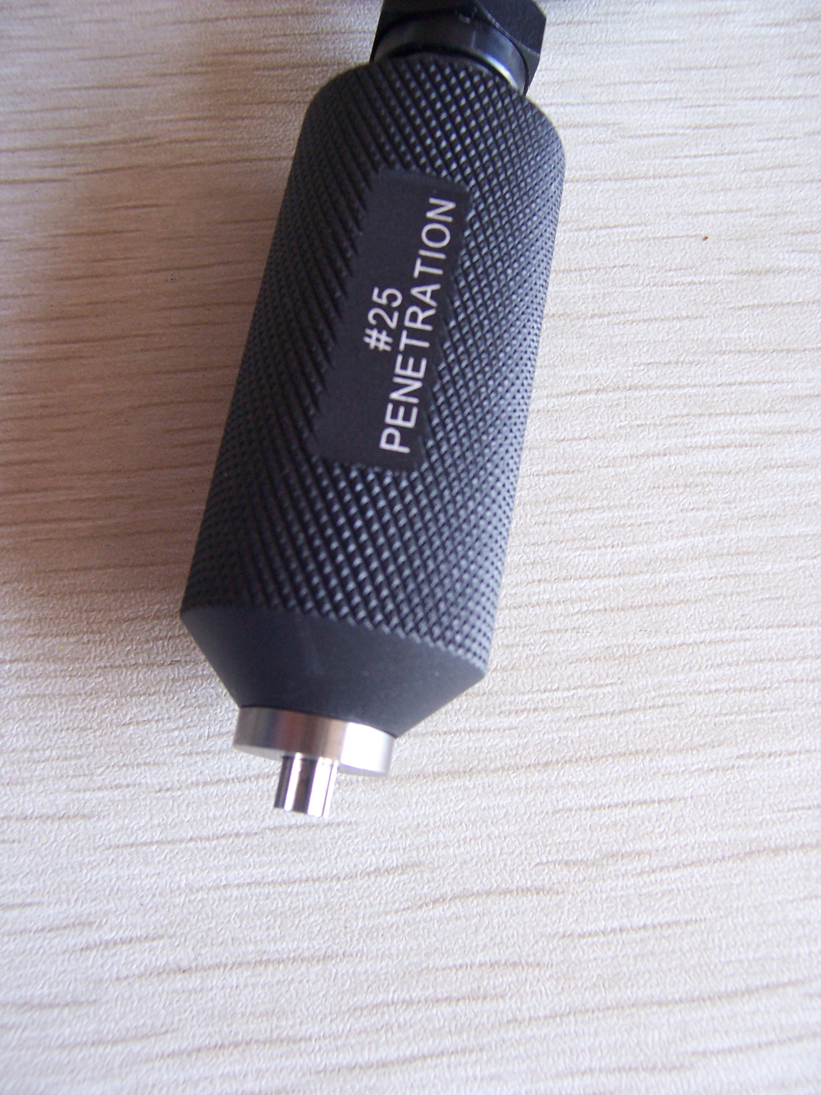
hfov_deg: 42.9
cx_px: 410
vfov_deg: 55.4
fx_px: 1044
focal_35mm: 33
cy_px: 548
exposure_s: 1/20
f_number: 3.4
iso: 140
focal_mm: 5.5
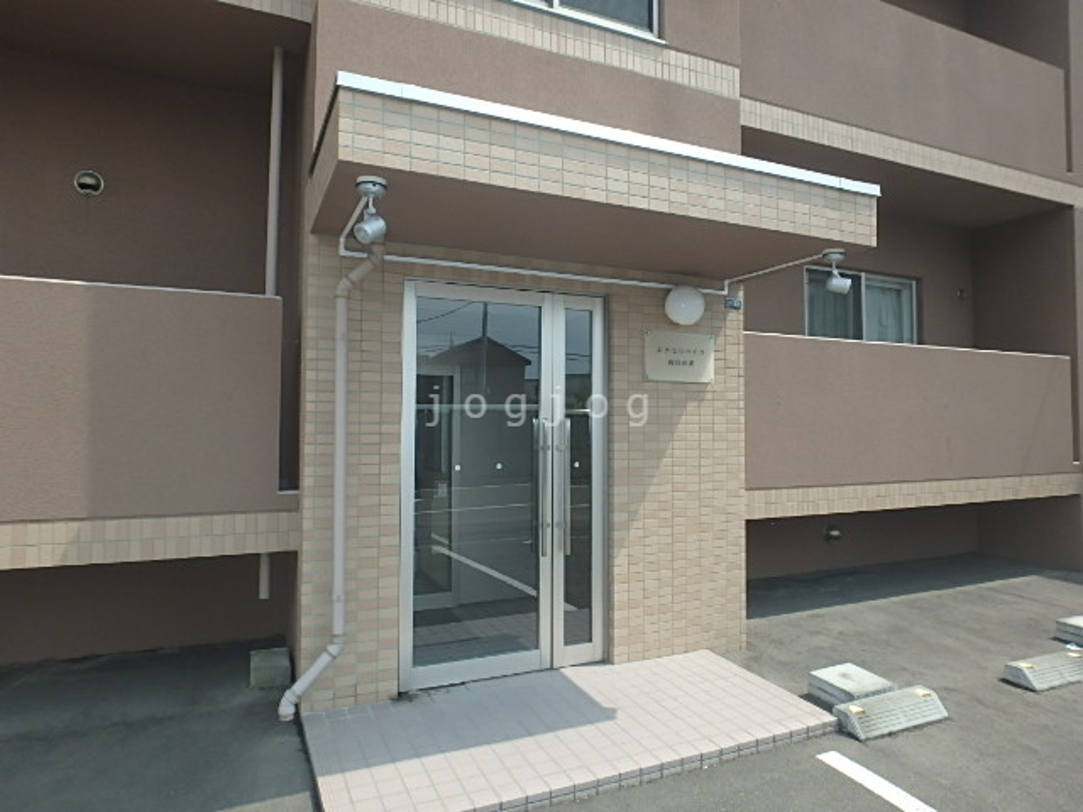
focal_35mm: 21
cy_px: 406
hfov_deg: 79.0
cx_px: 542
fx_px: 657
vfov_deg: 63.4
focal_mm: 3.7
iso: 125
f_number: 3.5
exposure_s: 1/800
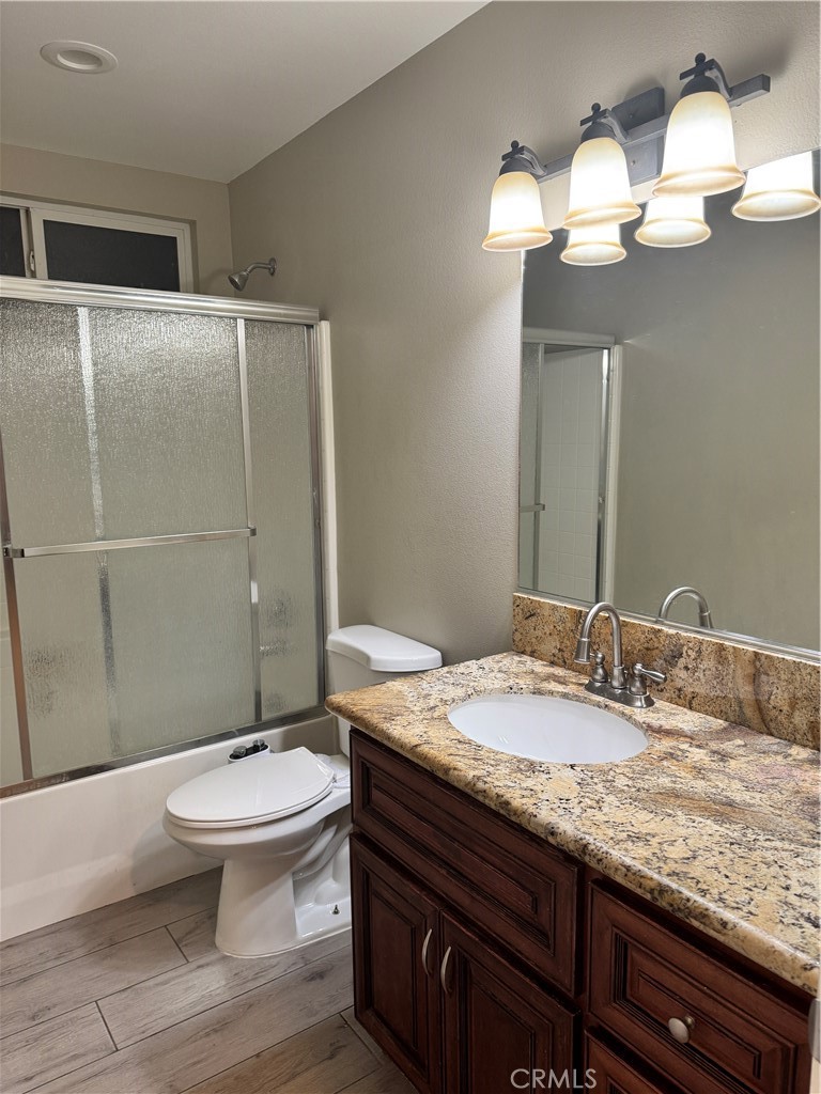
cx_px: 410
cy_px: 547
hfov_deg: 56.8
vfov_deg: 71.6
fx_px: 759
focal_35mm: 24
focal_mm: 6.76
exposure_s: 1/60
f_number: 1.78
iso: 160
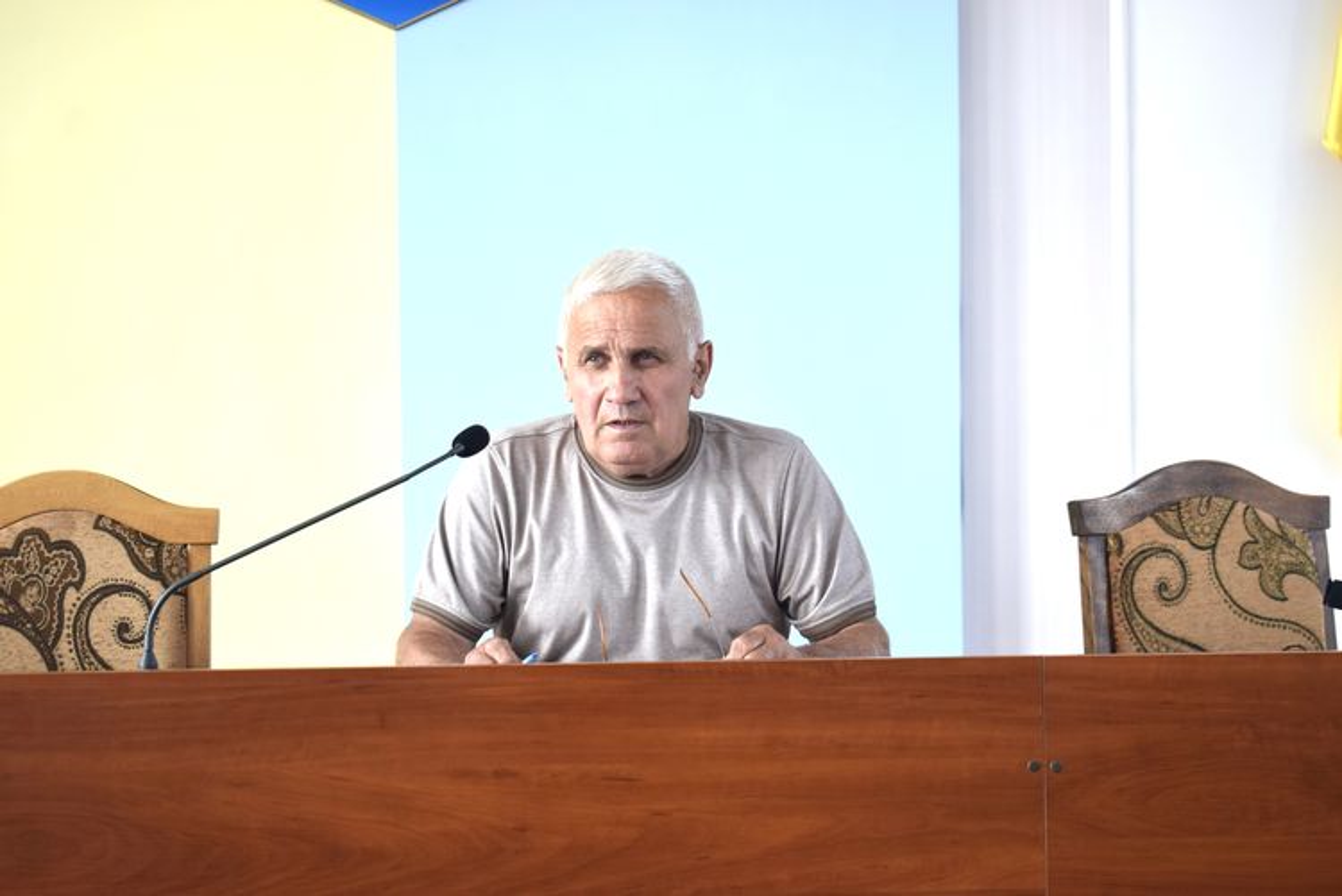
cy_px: 448
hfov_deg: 31.9
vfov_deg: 21.6
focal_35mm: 63
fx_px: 2350
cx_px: 671
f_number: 5.6
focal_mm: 42
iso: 400
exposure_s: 1/125
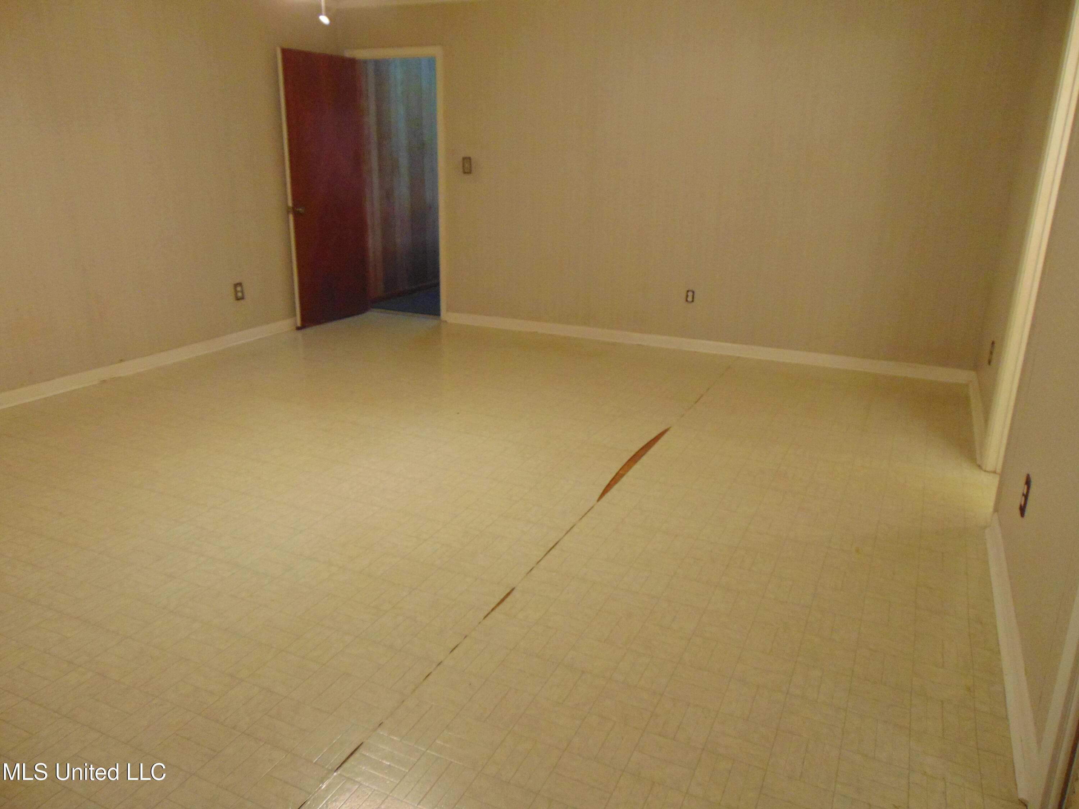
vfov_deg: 54.9
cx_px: 540
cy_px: 404
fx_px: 779
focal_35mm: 25
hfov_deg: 69.4
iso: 400
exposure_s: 1/25
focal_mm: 4.5
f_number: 3
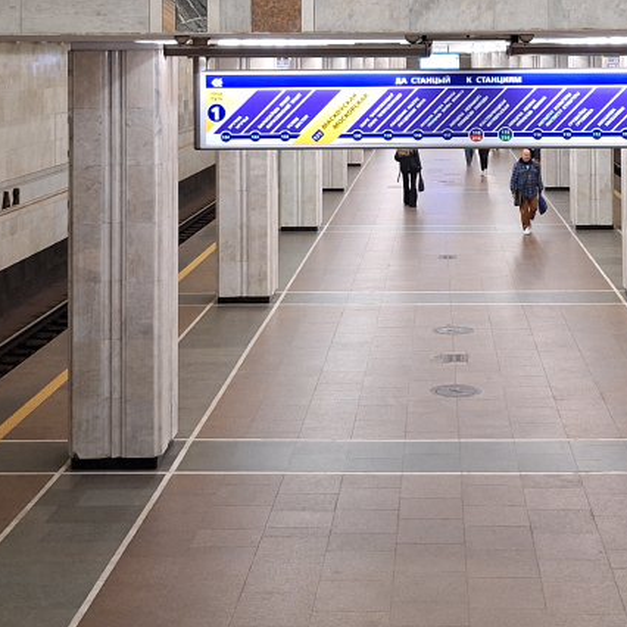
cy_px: 29
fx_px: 1271
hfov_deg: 27.5
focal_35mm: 62
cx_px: 428
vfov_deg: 26.5
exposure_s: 1/25
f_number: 1.8
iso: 250
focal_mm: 5.54
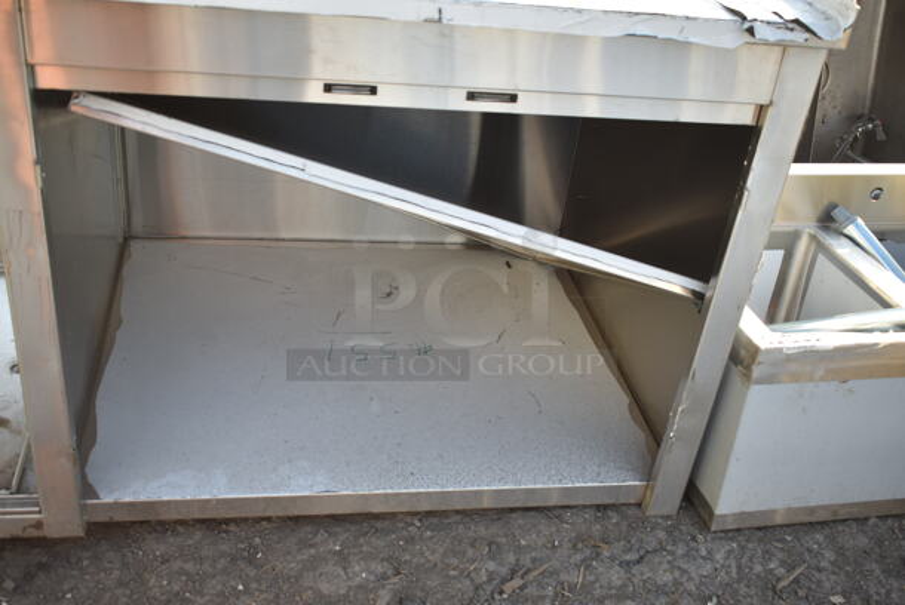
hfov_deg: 51.2
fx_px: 944
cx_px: 452
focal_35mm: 38
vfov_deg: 35.6
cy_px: 302
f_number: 4
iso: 100
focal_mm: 25
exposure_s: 1/125
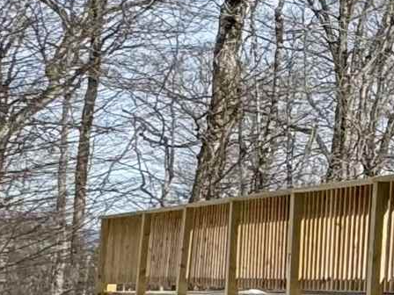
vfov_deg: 15.4
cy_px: 155
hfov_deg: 11.8
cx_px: 1149
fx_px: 1093
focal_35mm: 96
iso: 40
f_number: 2.2
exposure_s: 1/700
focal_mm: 2.22
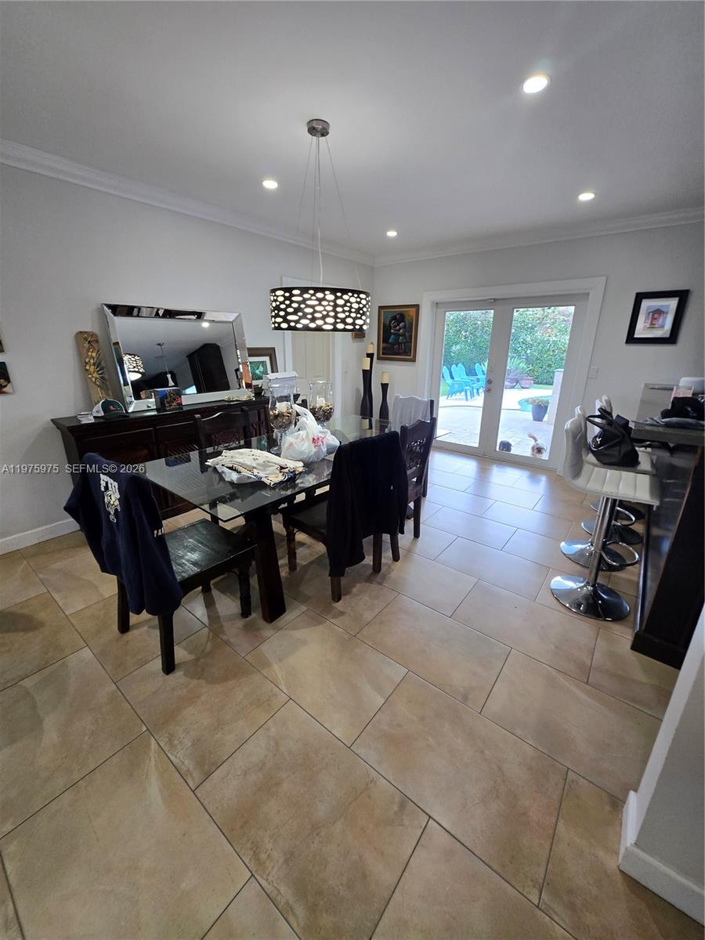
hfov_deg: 89.9
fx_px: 353
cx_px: 352
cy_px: 470
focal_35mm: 13
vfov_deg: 106.2
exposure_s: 1/60
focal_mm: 1.7
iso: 100
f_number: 2.2
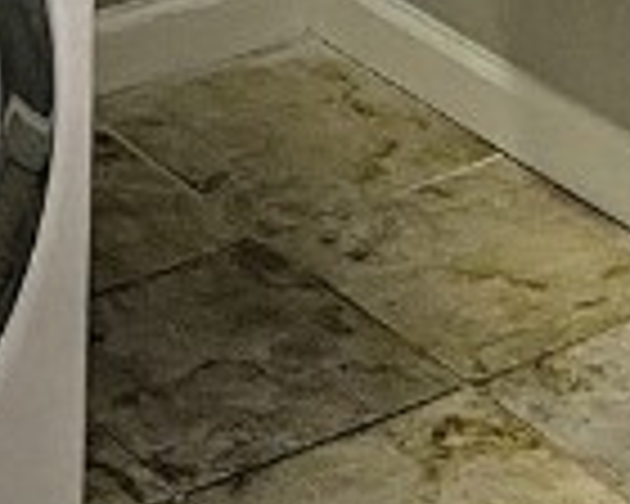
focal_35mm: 178
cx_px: 122
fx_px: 3319
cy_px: -806
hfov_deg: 10.8
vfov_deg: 7.9
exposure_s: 1/60
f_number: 1.6
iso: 160
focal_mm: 5.1
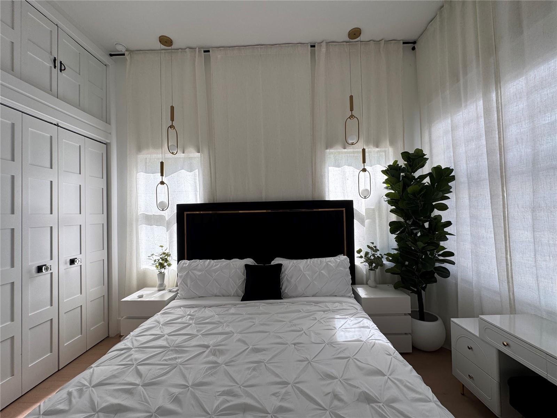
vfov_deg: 85.7
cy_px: 209
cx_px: 278
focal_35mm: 14
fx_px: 225
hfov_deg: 102.1
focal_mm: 2.22
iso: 40
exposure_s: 1/188
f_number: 2.2
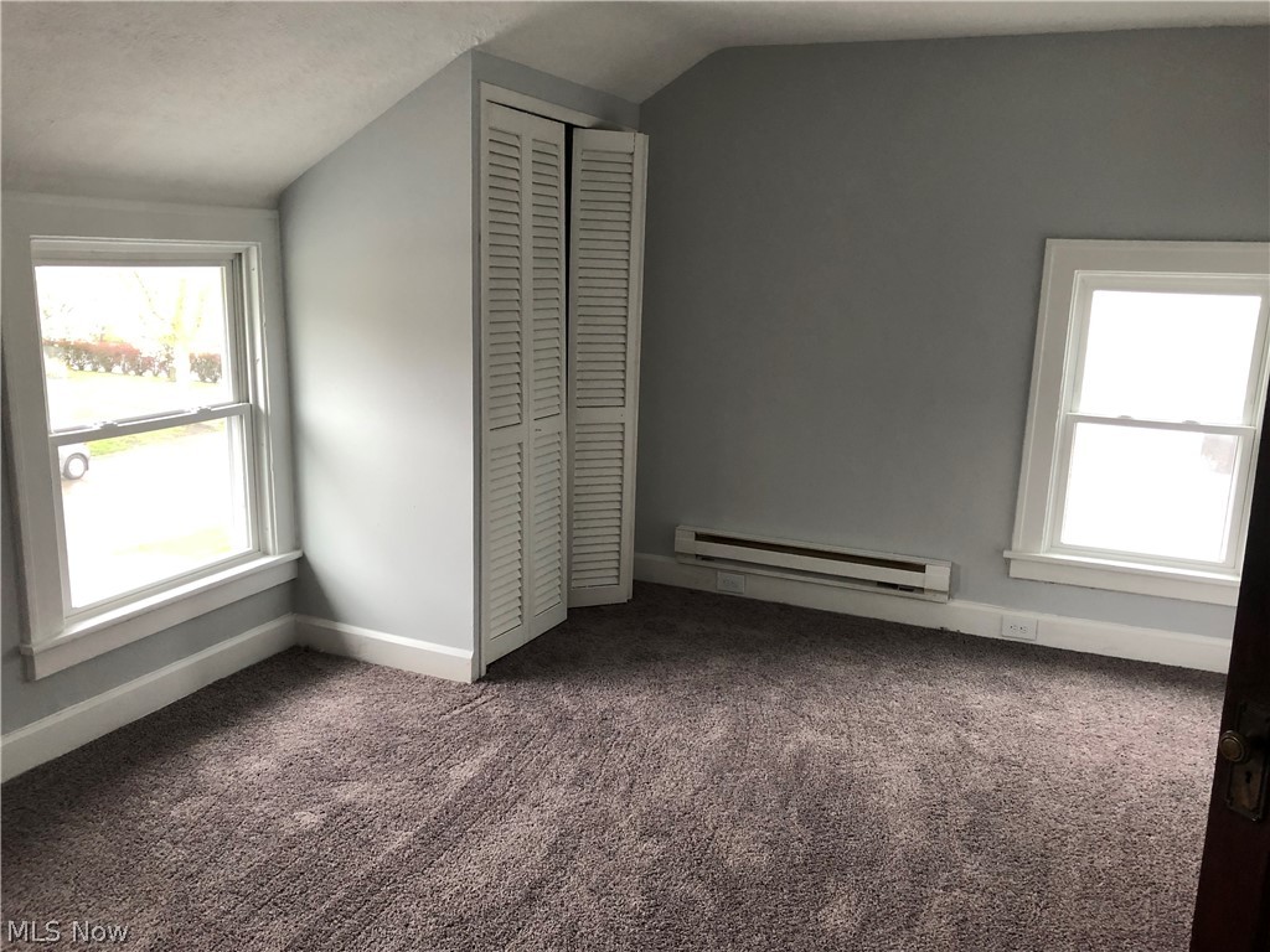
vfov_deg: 49.7
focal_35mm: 28
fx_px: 1027
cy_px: 476
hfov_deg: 63.4
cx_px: 635
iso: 40
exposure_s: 1/30
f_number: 1.8
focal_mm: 3.99
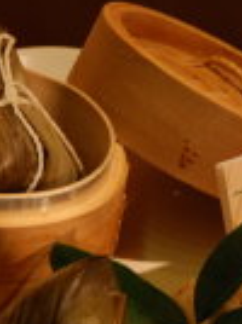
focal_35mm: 293
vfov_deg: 6.8
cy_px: 243
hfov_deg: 5.0
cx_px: 301
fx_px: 2740
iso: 800
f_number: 5.6
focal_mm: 70
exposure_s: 1/60
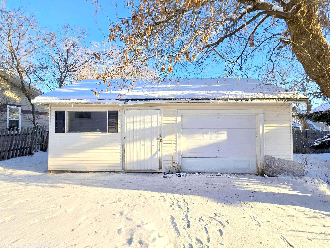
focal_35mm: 13
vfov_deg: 89.9
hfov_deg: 106.2
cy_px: 124
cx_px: 165
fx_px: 124
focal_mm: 2.2
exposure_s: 1/833
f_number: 2.2
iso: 50
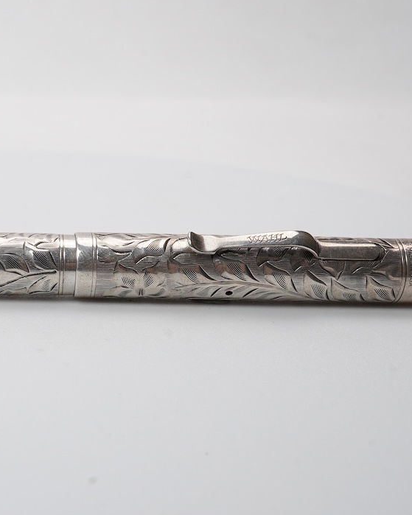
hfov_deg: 22.1
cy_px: 273
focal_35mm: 68
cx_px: 64
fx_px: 1037
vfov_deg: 27.9
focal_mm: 30
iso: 400
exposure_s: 1/100
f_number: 22
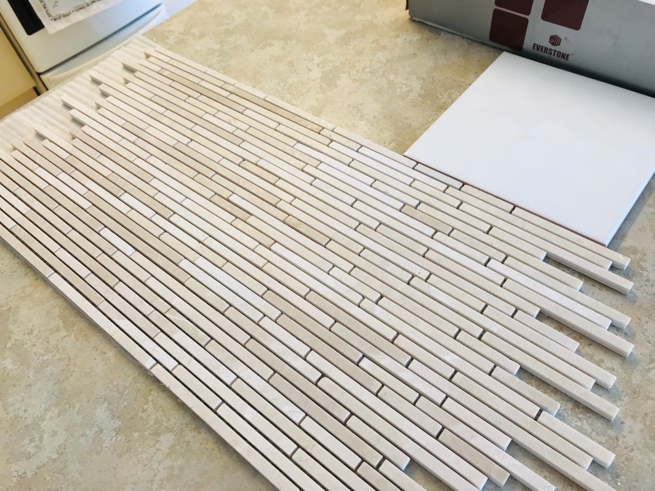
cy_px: 246
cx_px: 328
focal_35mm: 28
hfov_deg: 63.4
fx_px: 530
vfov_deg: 49.8
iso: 32
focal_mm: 3.99
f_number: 1.8
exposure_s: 1/50
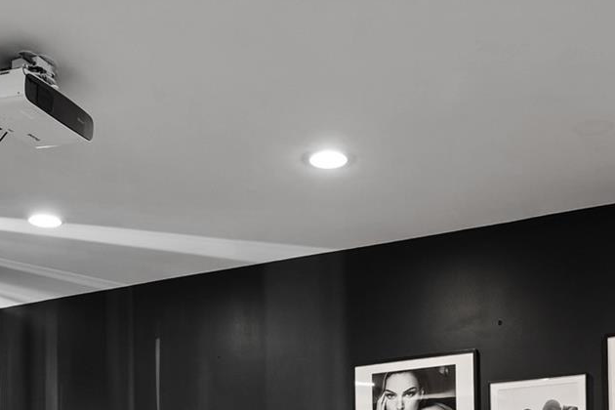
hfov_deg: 38.2
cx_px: 304
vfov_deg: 22.4
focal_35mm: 52
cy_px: 577
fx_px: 888
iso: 200
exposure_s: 1.3
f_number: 9
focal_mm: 16
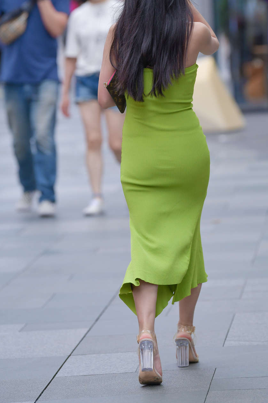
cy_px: 124
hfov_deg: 5.3
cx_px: 184
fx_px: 2871
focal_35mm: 257
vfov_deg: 8.0
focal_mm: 180
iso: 400
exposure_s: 1/640
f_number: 3.5
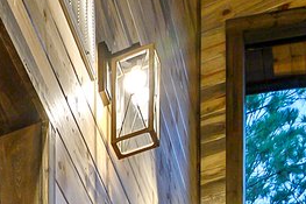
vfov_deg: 8.7
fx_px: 926
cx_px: -435
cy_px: 719
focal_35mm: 109
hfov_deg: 13.5
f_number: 9
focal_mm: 14
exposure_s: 1/4
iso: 200
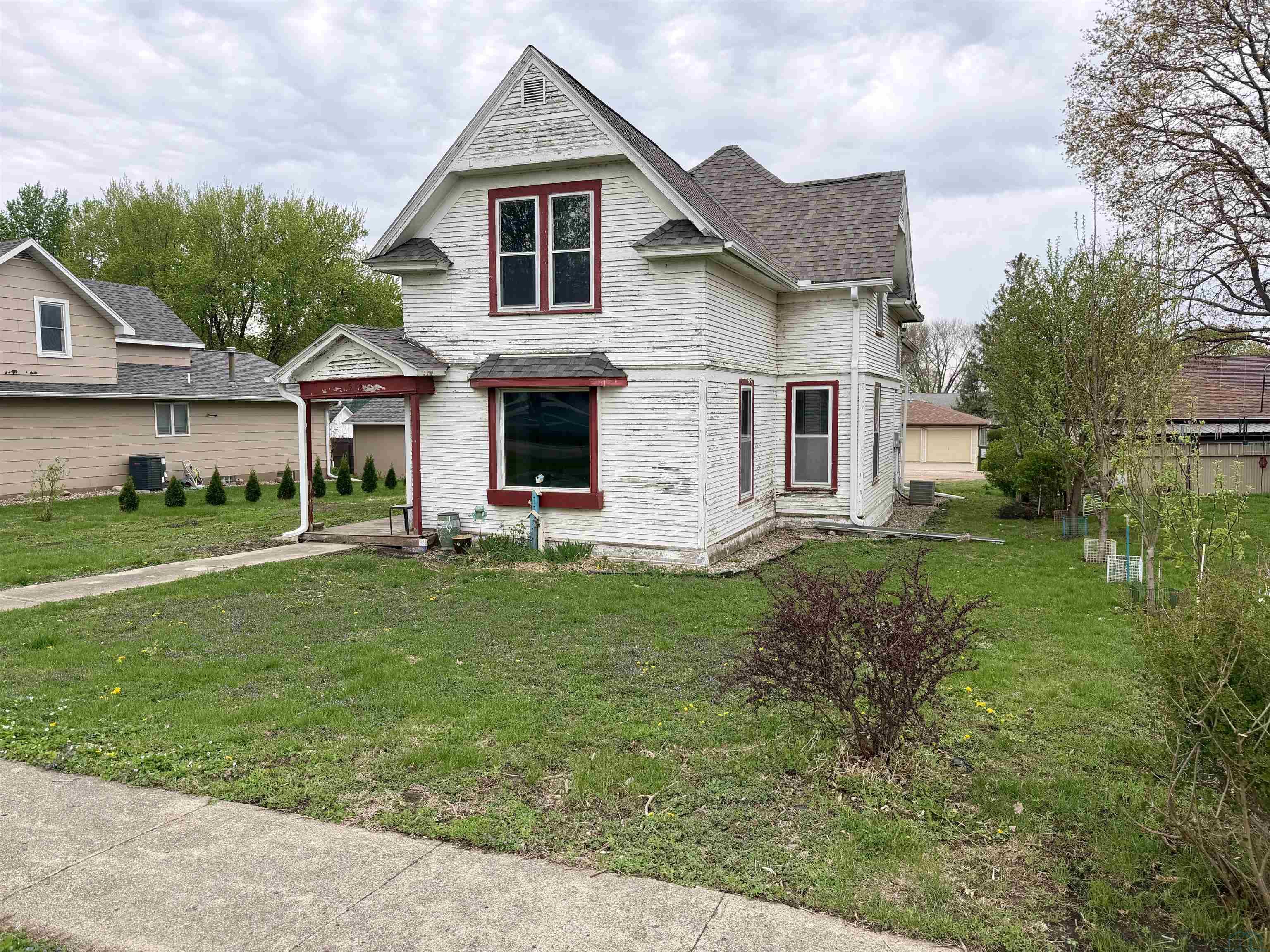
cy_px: 476
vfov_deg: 56.8
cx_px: 635
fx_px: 881
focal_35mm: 24
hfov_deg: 71.6
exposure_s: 1/1689
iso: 80
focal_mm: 6.76
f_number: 1.78
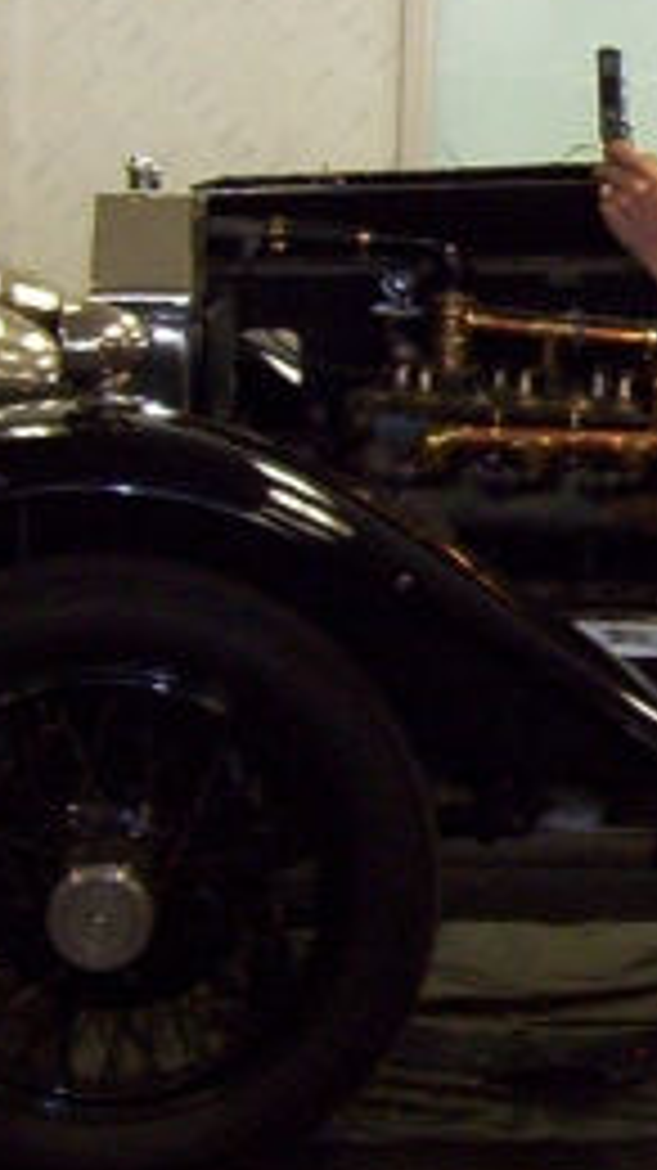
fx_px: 3380
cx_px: 801
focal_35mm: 109
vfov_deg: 19.6
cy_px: 364
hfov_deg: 10.9
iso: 140
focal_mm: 5.54
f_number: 2.76
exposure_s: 1/30
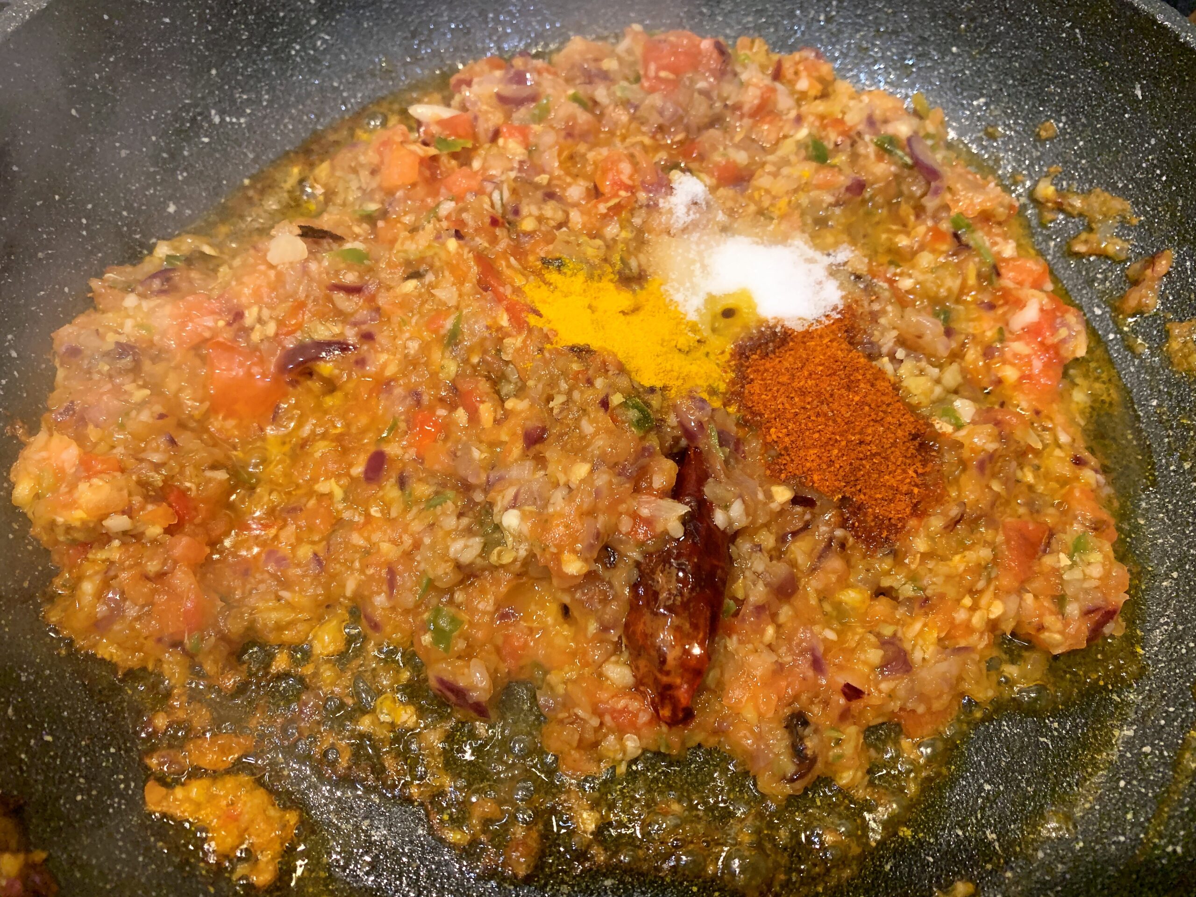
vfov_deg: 53.1
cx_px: 598
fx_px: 898
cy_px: 448
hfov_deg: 67.3
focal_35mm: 26
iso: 400
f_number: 1.8
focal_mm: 4.25
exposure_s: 1/50
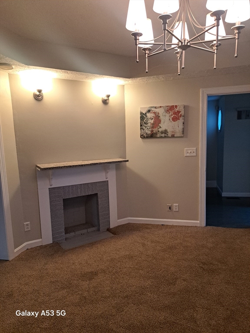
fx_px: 231
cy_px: 166
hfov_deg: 56.8
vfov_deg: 71.6
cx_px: 125
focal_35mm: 24
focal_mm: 5.23
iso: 160
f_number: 1.8
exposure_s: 1/60
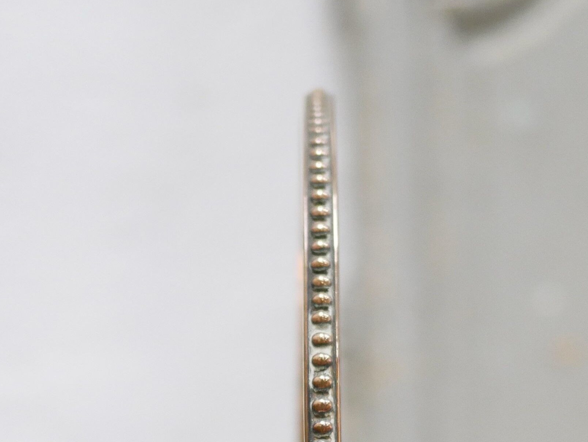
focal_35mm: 114
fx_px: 1937
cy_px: 584
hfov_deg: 17.3
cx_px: 289
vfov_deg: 12.6
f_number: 1.7
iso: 1000
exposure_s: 1/60
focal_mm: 20
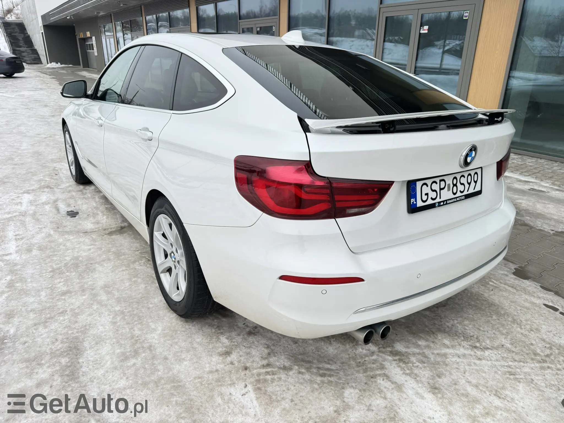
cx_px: 282
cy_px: 212
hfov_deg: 71.6
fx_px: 391
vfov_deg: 56.8
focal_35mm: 24
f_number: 1.78
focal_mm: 6.76
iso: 64
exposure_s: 1/151
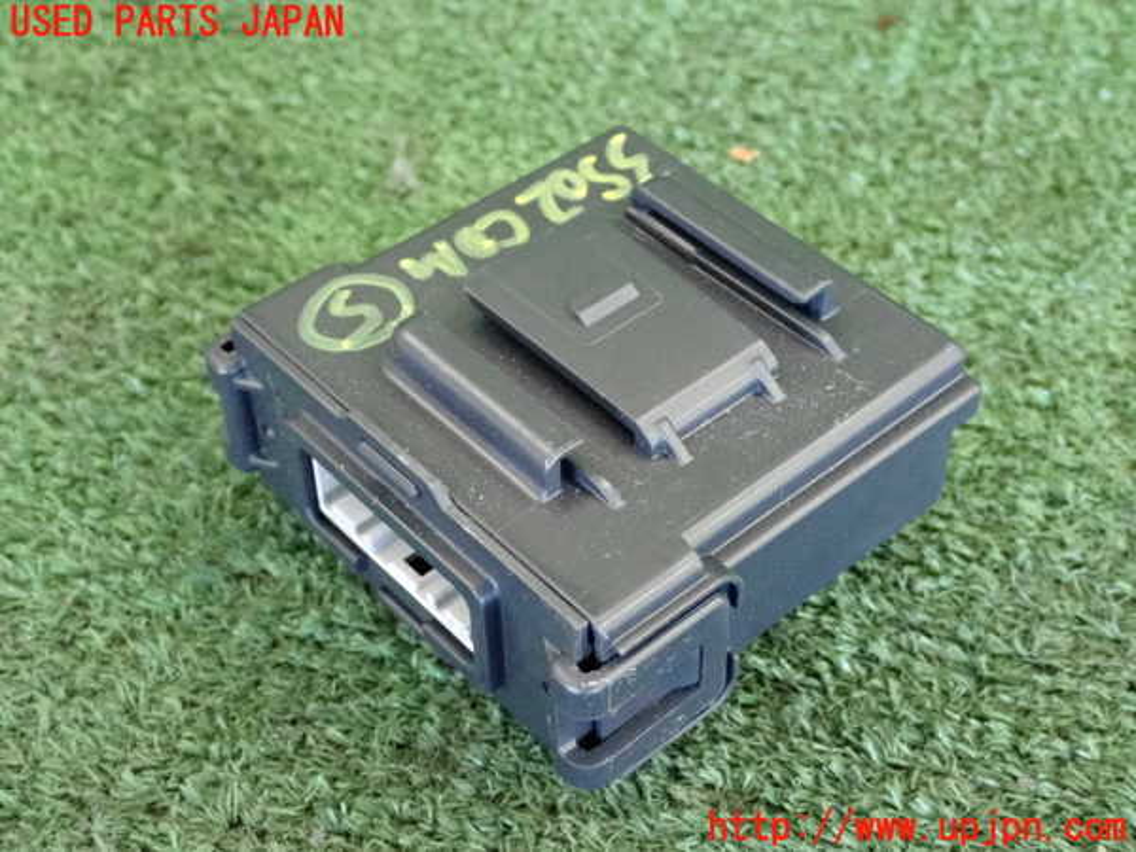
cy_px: 426
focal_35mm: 58
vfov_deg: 25.2
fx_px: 1903
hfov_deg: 33.2
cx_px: 568
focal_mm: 10.35
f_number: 3.5
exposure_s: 1/125
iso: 2500
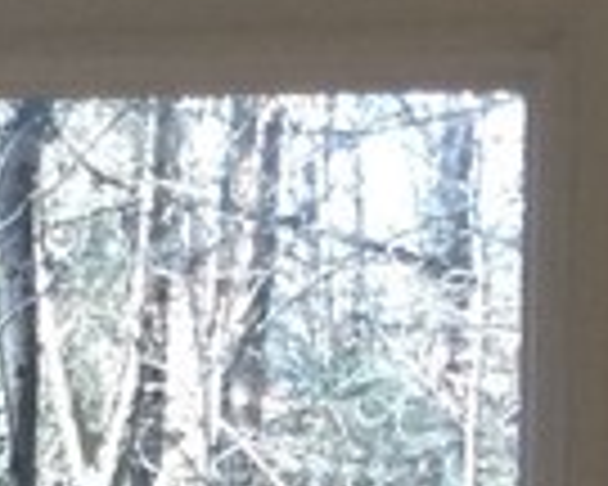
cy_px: 1305
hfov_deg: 8.4
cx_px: 261
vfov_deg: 6.3
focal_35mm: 229
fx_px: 4121
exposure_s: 1/40
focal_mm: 3.3
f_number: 2.4
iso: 25
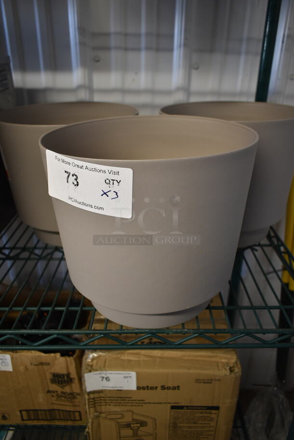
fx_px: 330
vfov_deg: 67.3
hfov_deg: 48.0
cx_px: 147
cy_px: 220
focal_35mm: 27
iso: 400
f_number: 3.5
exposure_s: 1/30
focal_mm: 18
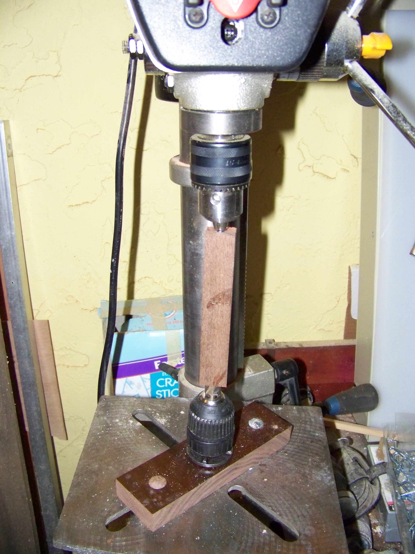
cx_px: 208
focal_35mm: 36
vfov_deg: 51.4
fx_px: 575
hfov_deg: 39.7
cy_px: 277
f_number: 2.8
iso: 400
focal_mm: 5.85
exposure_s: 1/30
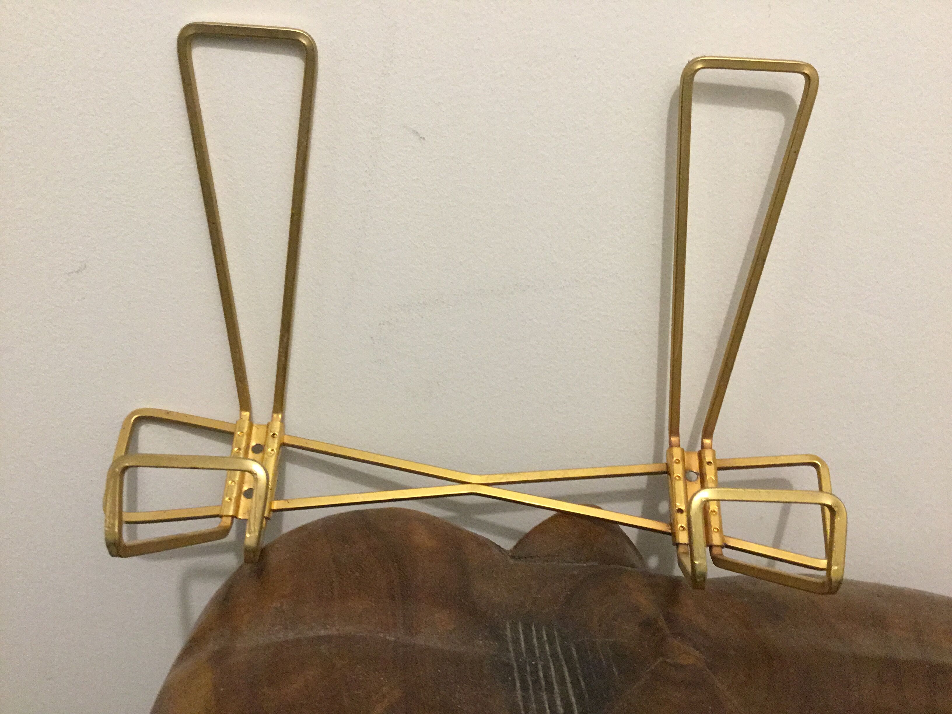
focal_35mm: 31
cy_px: 357
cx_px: 476
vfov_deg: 45.4
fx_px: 853
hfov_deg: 58.4
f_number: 2.4
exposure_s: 1/33
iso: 200
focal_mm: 3.3
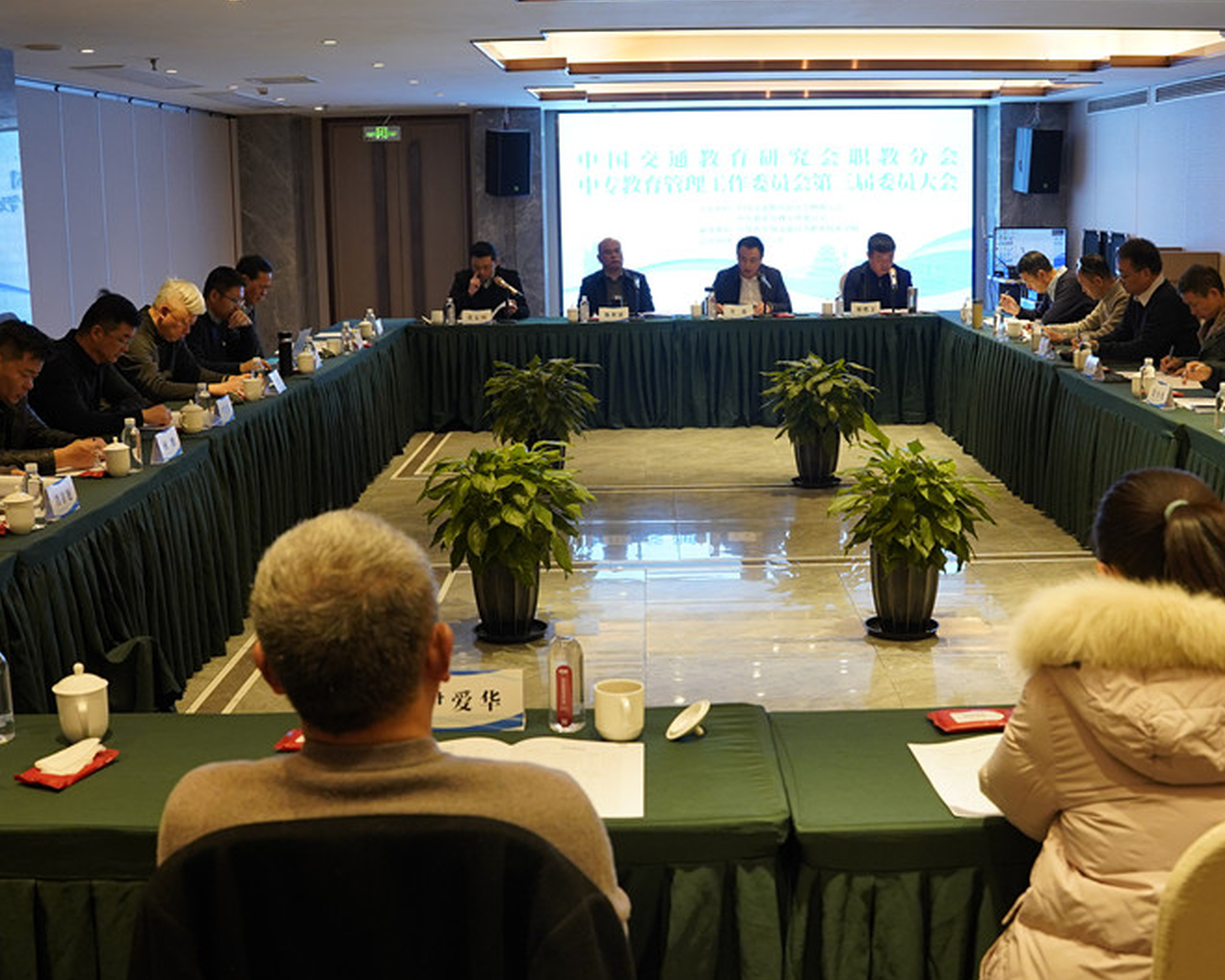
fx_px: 1486
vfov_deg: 36.5
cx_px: 684
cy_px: 490
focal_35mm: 41
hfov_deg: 44.7
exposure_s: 1/160
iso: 1250
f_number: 4
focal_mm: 24
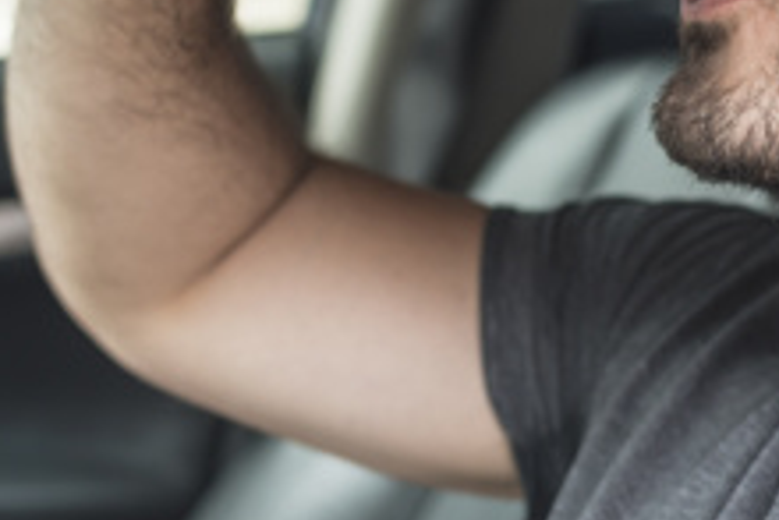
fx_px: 3075
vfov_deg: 9.7
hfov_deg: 14.4
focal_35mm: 142
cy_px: 200
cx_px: 354
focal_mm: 50
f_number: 3.2
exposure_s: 1/125
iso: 320
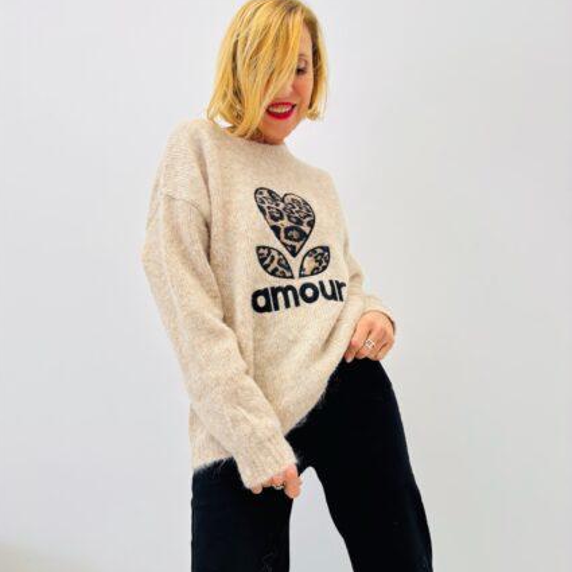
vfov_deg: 52.5
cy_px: 294
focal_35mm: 31
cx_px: 284
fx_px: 580
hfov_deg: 52.5
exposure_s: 1/175
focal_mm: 5.96
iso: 40
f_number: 1.6
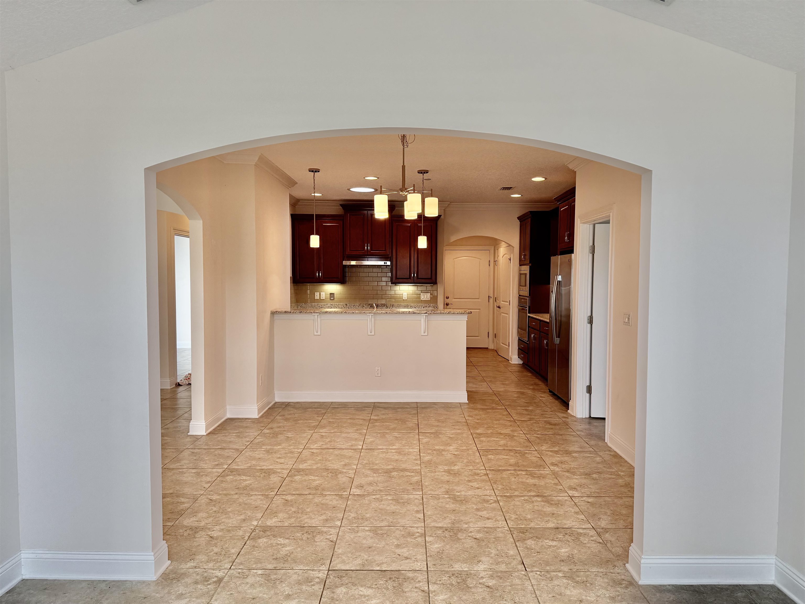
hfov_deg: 71.6
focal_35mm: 24
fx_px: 558
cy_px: 302
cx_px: 402
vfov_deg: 56.8
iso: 200
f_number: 1.78
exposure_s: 1/240
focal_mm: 6.76
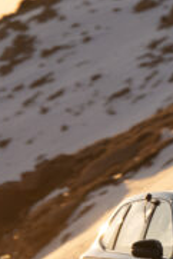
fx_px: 3820
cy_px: 172
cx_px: 197
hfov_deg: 2.6
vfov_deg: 3.9
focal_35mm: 531
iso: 125
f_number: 4.5
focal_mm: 125
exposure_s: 1/160
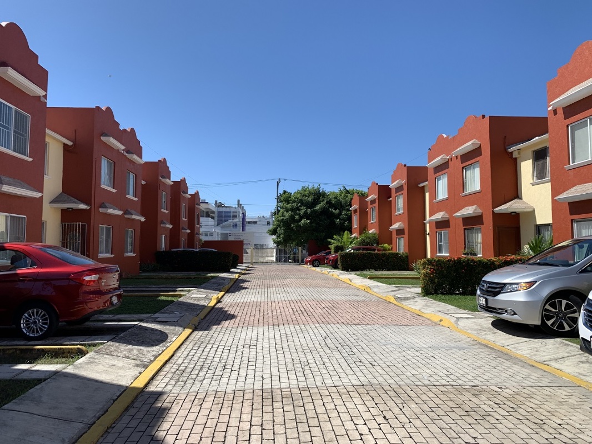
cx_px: 296
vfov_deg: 53.1
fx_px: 445
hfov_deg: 67.3
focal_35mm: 26
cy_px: 222
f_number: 1.8
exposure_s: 1/2833
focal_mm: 4.25
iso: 25
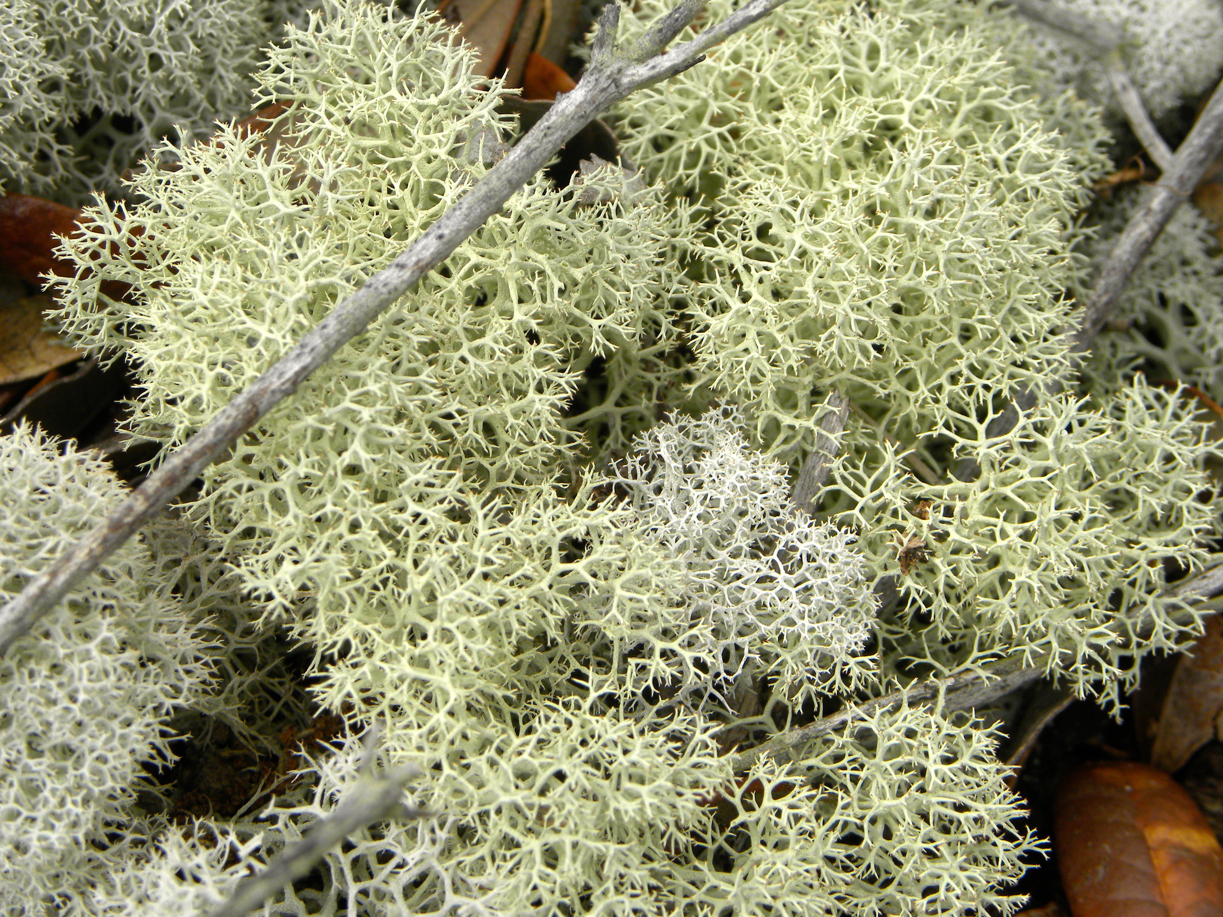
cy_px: 458
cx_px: 612
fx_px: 4558
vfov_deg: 11.5
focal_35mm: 129
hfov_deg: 15.3
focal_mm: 23
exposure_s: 1/200
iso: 78
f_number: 4.5
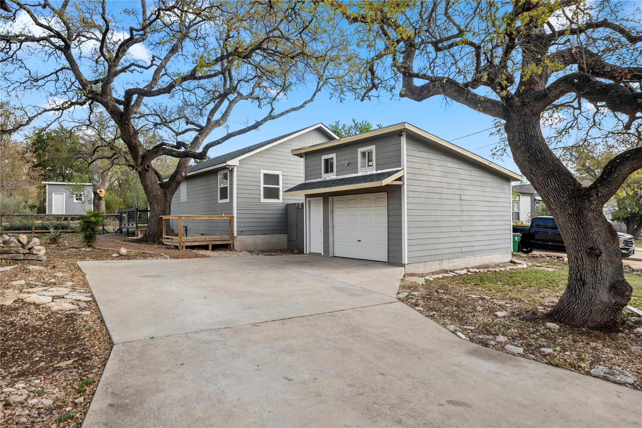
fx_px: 374
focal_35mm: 21
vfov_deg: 59.5
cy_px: 214
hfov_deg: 81.2
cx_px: 321
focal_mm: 21
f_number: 8
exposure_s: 1/80
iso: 250
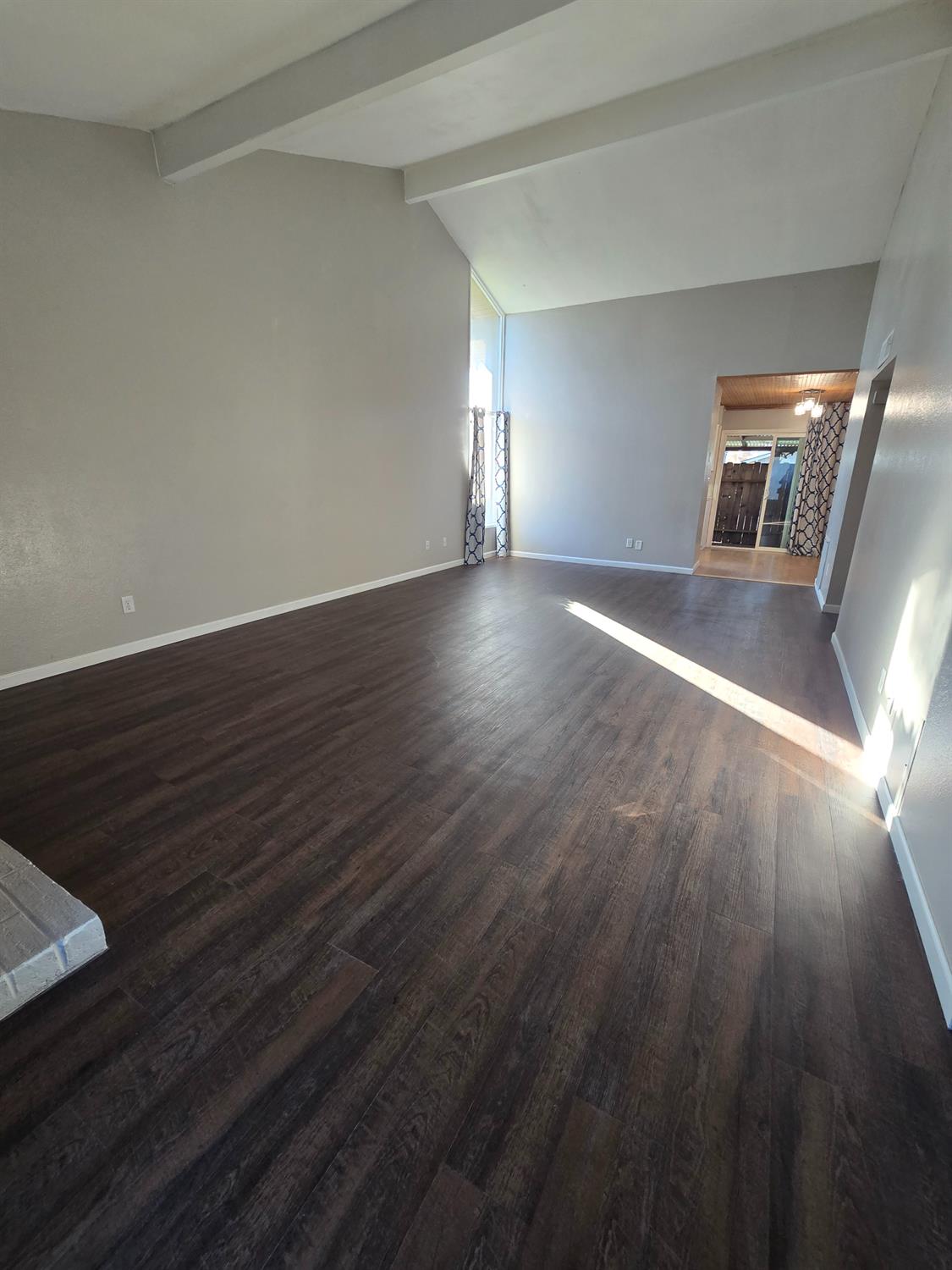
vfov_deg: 106.2
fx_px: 477
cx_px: 476
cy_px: 635
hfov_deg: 89.9
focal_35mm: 13
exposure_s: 1/60
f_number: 2.2
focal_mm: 2.2
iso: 160
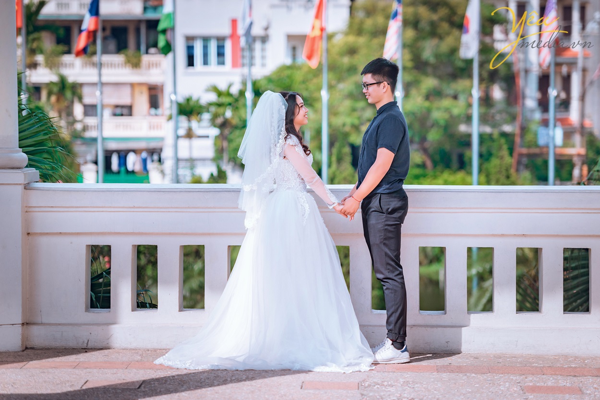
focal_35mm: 130
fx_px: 2167
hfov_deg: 15.8
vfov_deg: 10.6
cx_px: 300
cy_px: 200
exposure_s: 1/4000
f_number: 2.8
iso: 125
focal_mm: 130
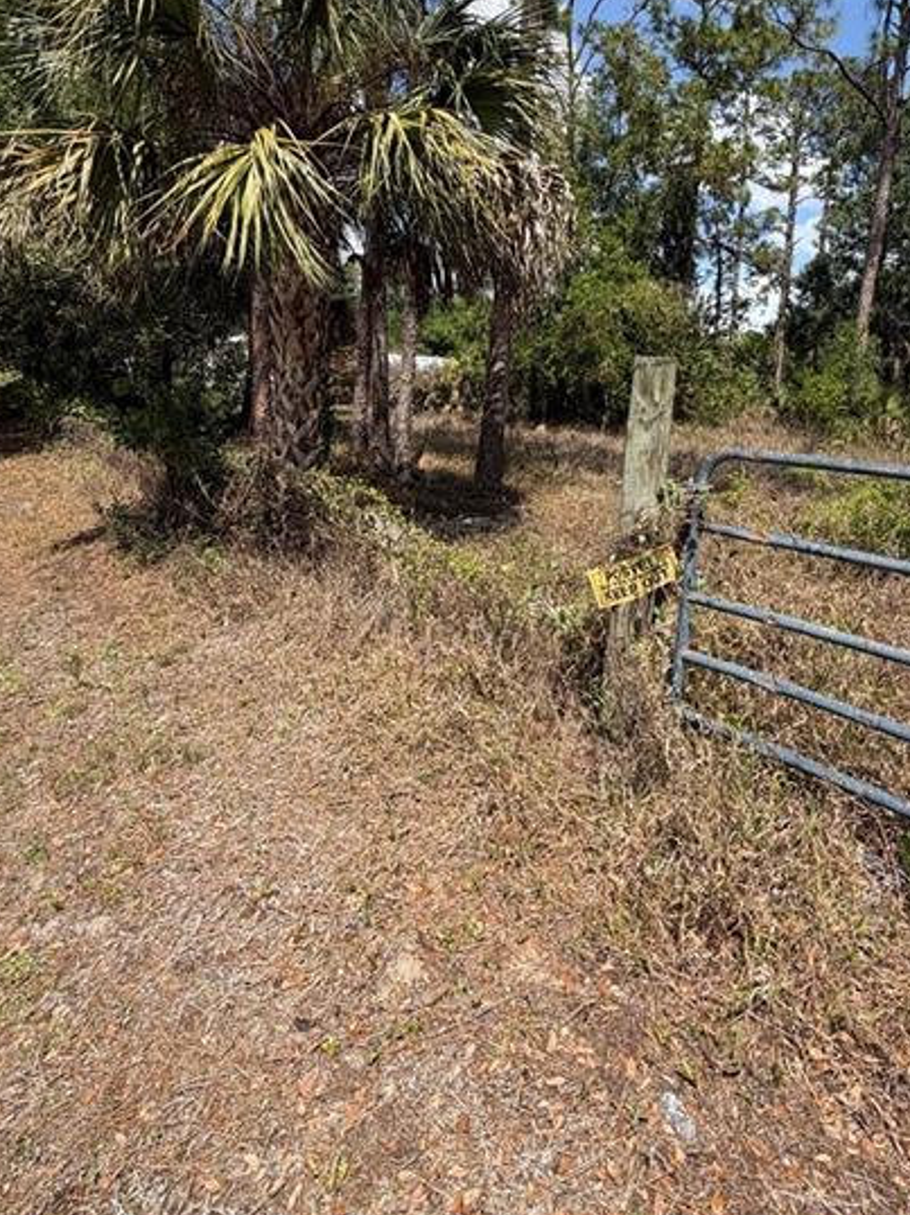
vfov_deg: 80.2
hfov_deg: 65.6
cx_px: 526
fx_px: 702
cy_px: 454
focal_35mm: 20
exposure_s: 1/770
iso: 25
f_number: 2.2
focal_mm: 2.22
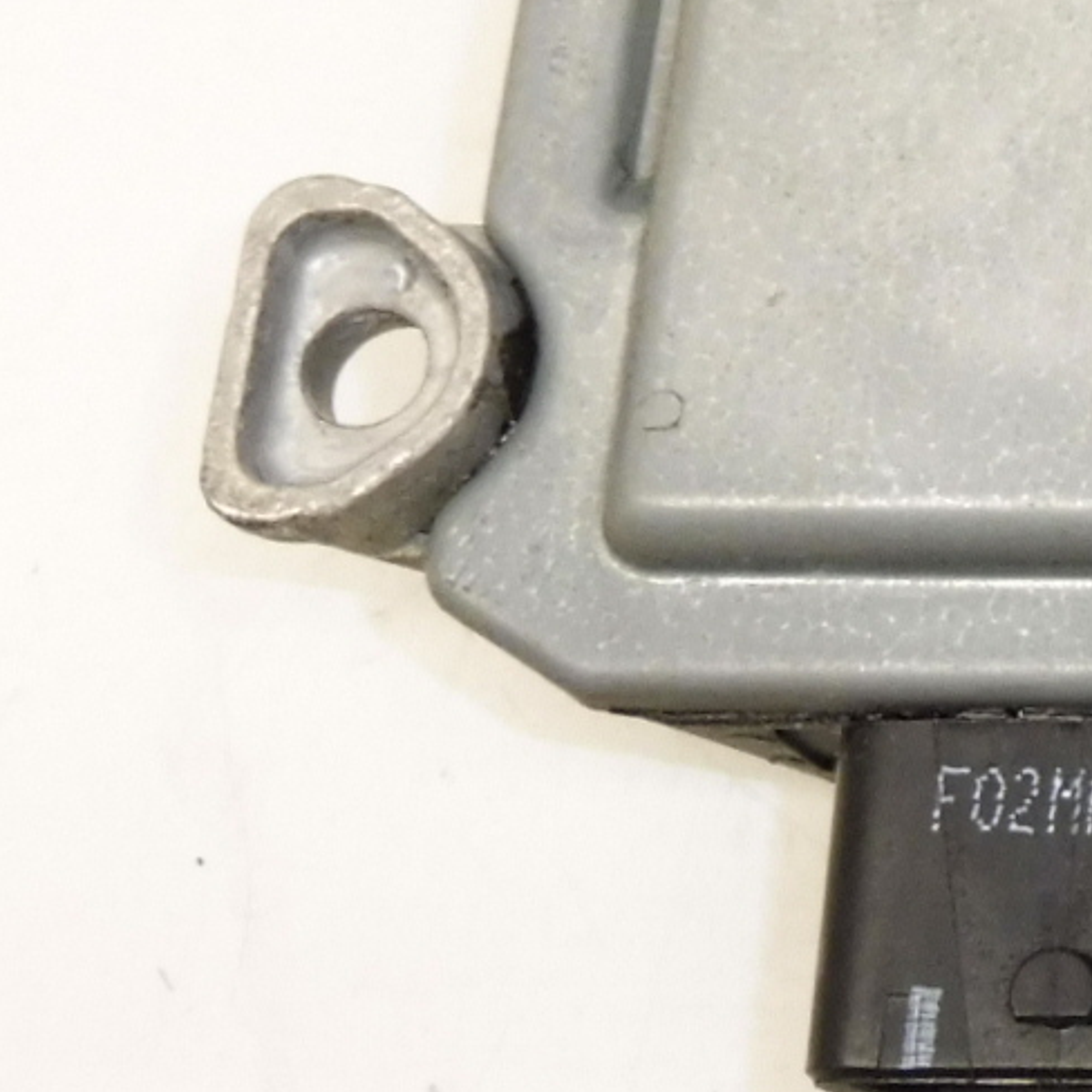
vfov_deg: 18.4
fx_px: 3176
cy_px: -239
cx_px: 1813
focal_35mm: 89
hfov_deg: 16.9
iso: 200
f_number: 3.5
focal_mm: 4.3
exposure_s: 1/80
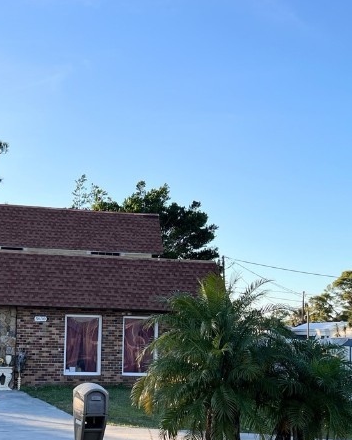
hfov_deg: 25.6
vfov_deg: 31.5
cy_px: 319
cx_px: 100
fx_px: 768
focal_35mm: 59
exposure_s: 1/2123
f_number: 1.5
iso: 50
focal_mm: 5.7
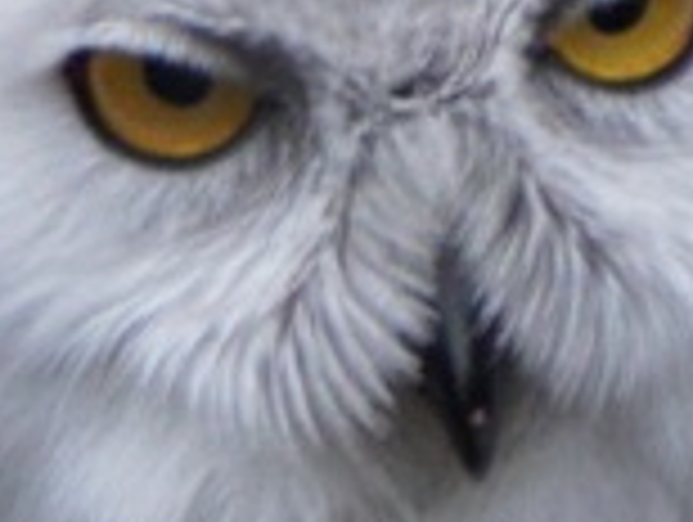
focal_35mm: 4877
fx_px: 97788
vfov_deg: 0.3
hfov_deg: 0.4
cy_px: 454
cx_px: 601
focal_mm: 600
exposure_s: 1/250
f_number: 6.3
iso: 800
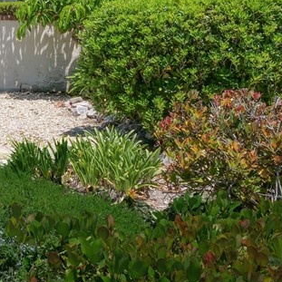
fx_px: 590
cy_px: 3
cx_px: -175
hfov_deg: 21.2
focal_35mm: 64
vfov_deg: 25.6
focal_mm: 11
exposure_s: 1/250
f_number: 11
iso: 200
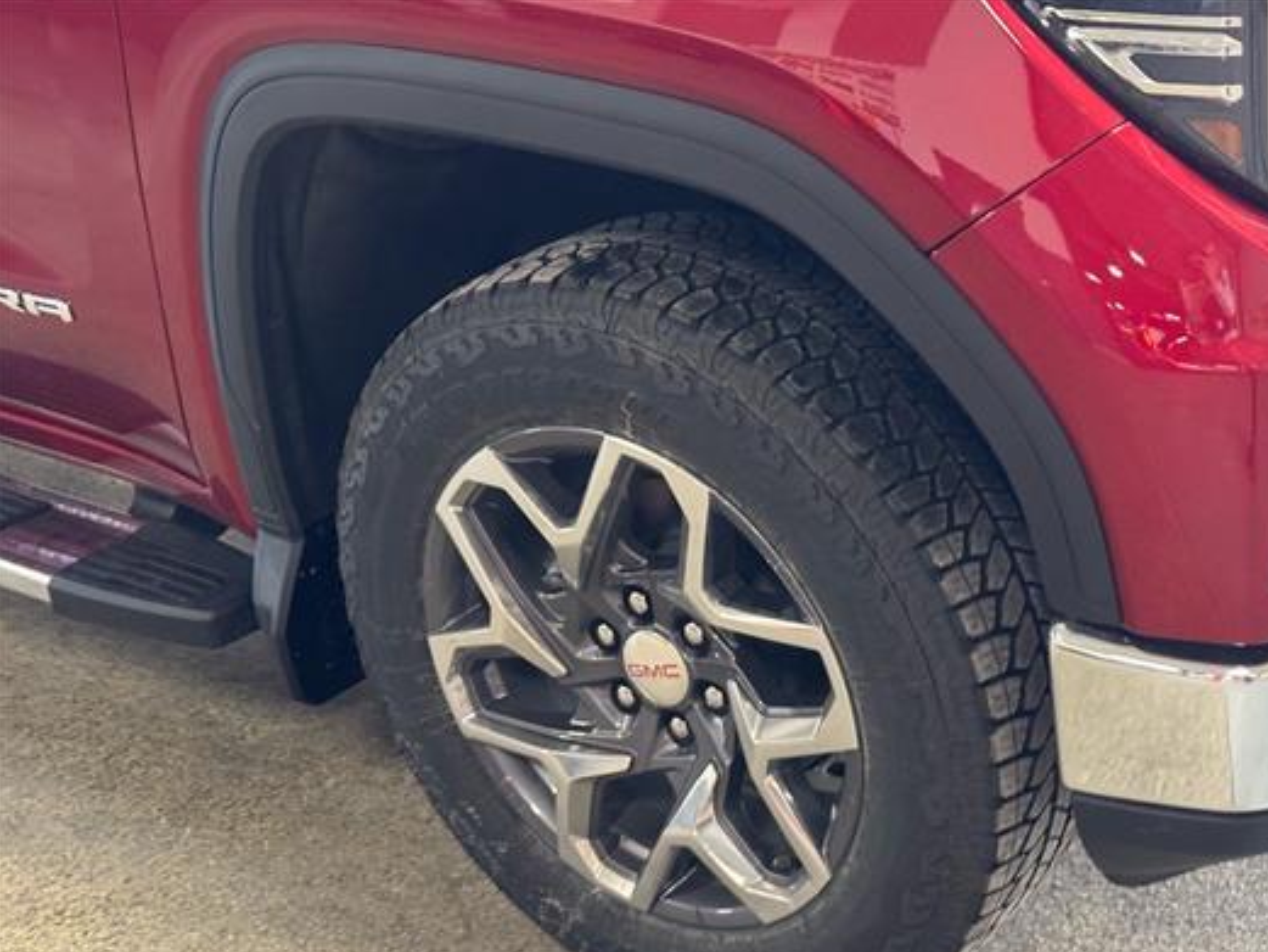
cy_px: 582
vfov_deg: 24.8
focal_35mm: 59
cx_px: 774
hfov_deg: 32.6
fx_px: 2162
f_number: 1.78
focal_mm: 6.76
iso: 250
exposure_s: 1/60
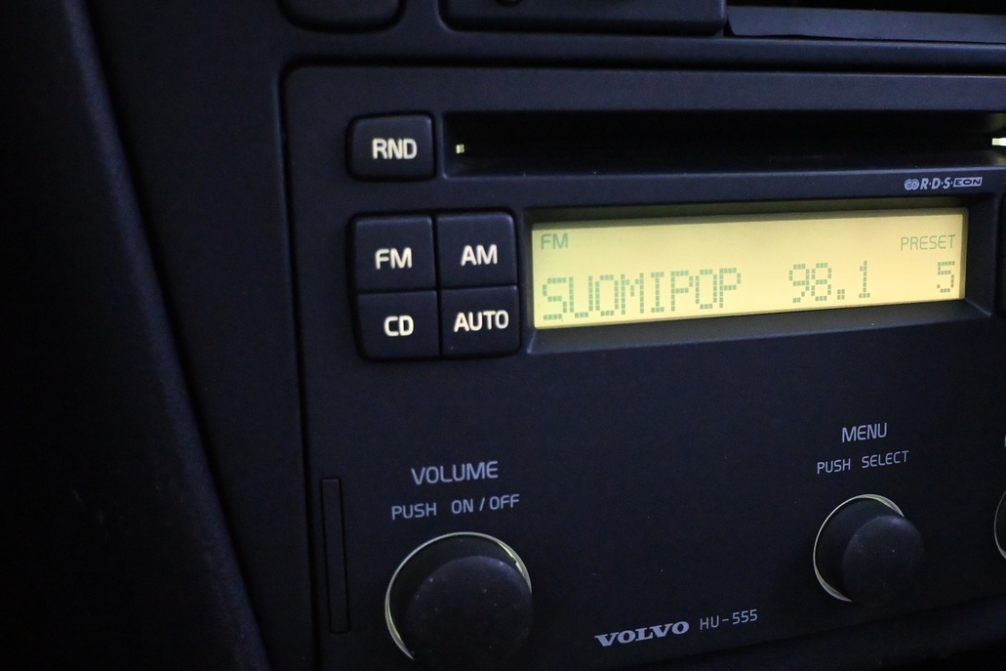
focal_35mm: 45
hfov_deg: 42.8
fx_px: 1251
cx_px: 714
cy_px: 359
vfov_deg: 30.0
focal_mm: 19
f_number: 3.8
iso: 7200
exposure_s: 1/60
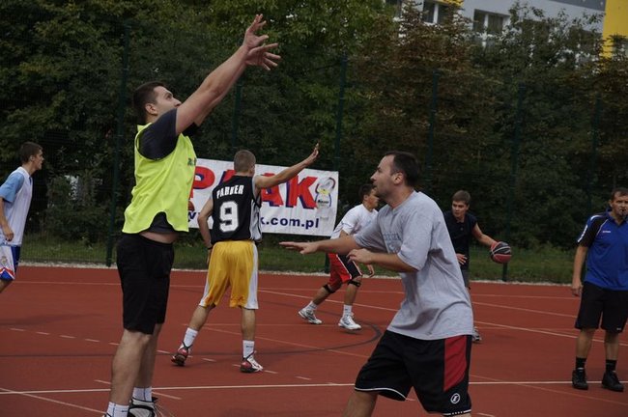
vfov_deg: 13.0
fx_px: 1830
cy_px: 208
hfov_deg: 19.5
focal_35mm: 105
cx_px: 314
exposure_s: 1/800
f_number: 5
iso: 100
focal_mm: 70
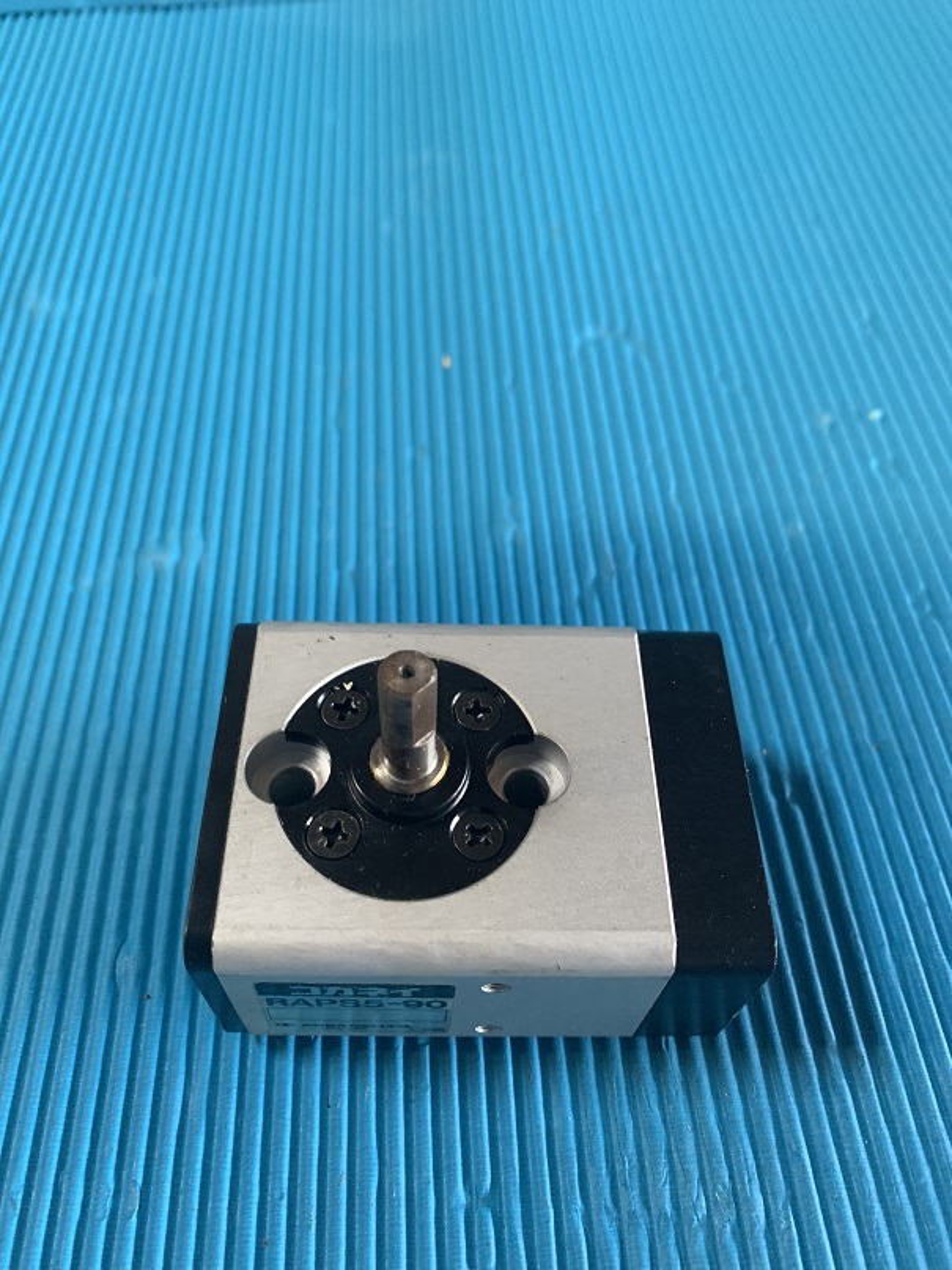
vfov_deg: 67.3
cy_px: 635
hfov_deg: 53.1
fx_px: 954
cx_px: 476
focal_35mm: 26
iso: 400
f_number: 1.8
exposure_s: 1/40
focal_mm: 4.25
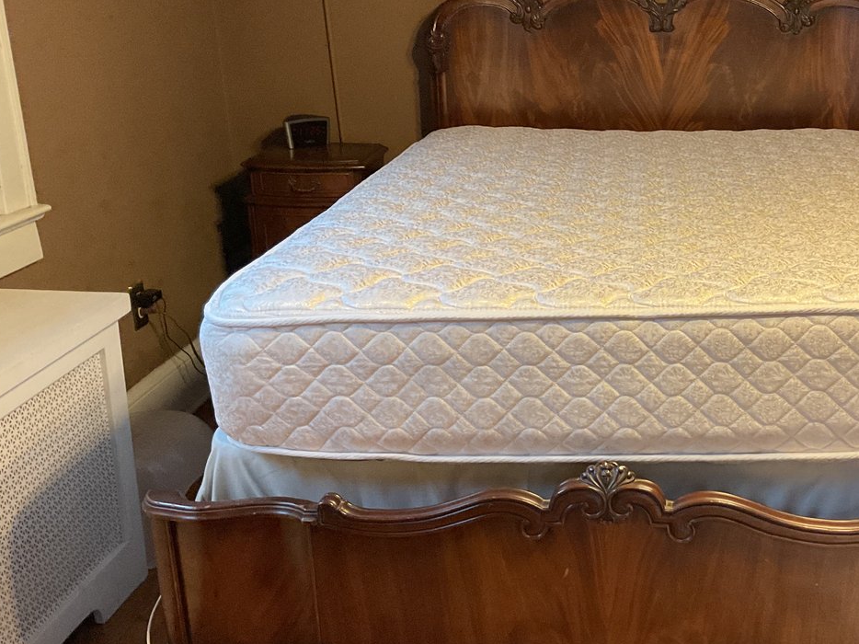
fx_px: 1166
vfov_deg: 30.8
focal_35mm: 47
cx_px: 653
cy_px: 359
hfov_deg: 39.3
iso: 200
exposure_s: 1/60
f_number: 1.8
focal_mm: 3
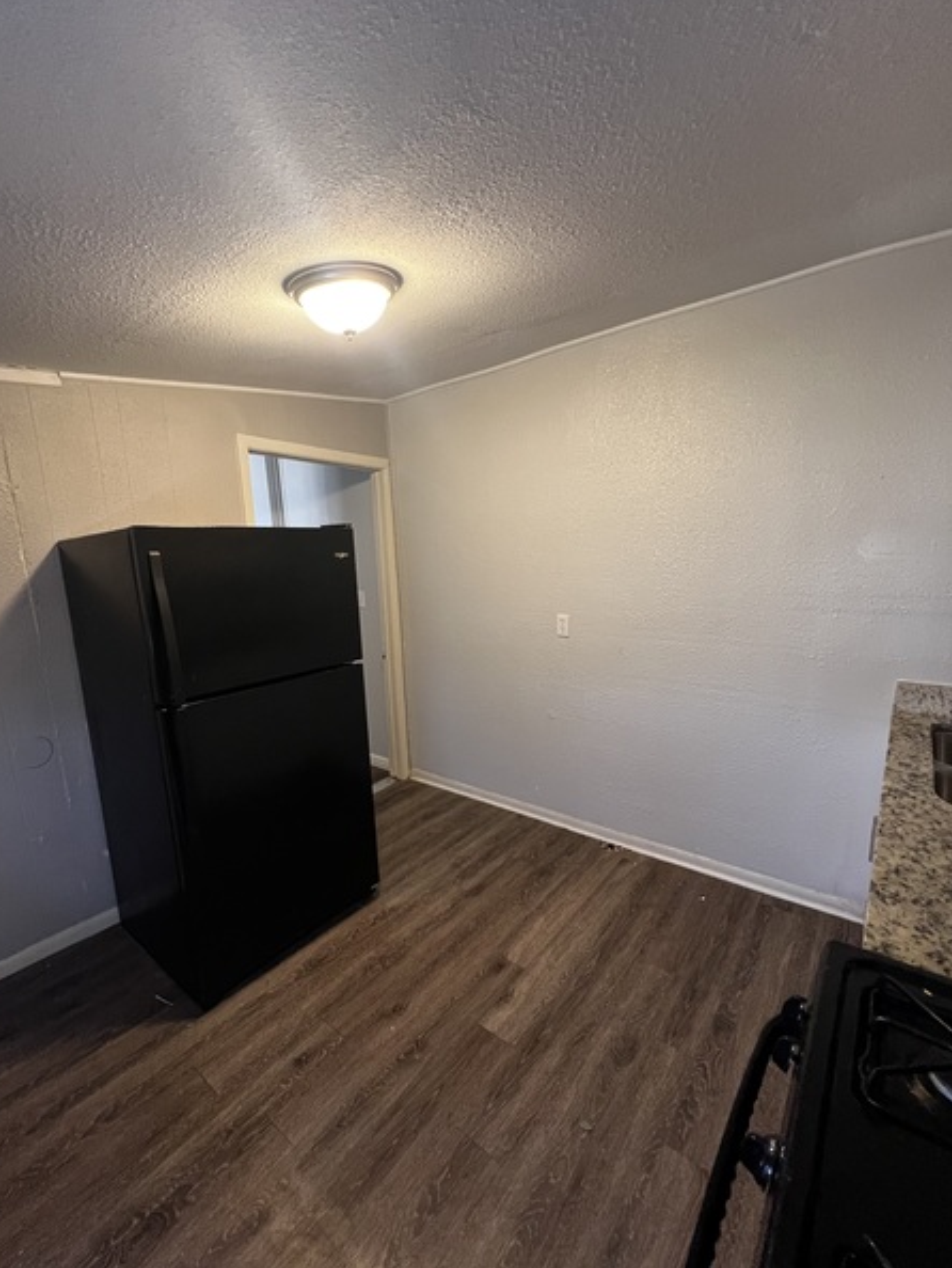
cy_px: 653
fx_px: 513
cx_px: 446
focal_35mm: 14
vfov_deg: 102.0
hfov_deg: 85.6
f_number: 1.8
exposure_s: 1/60
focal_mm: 1.57
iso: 400
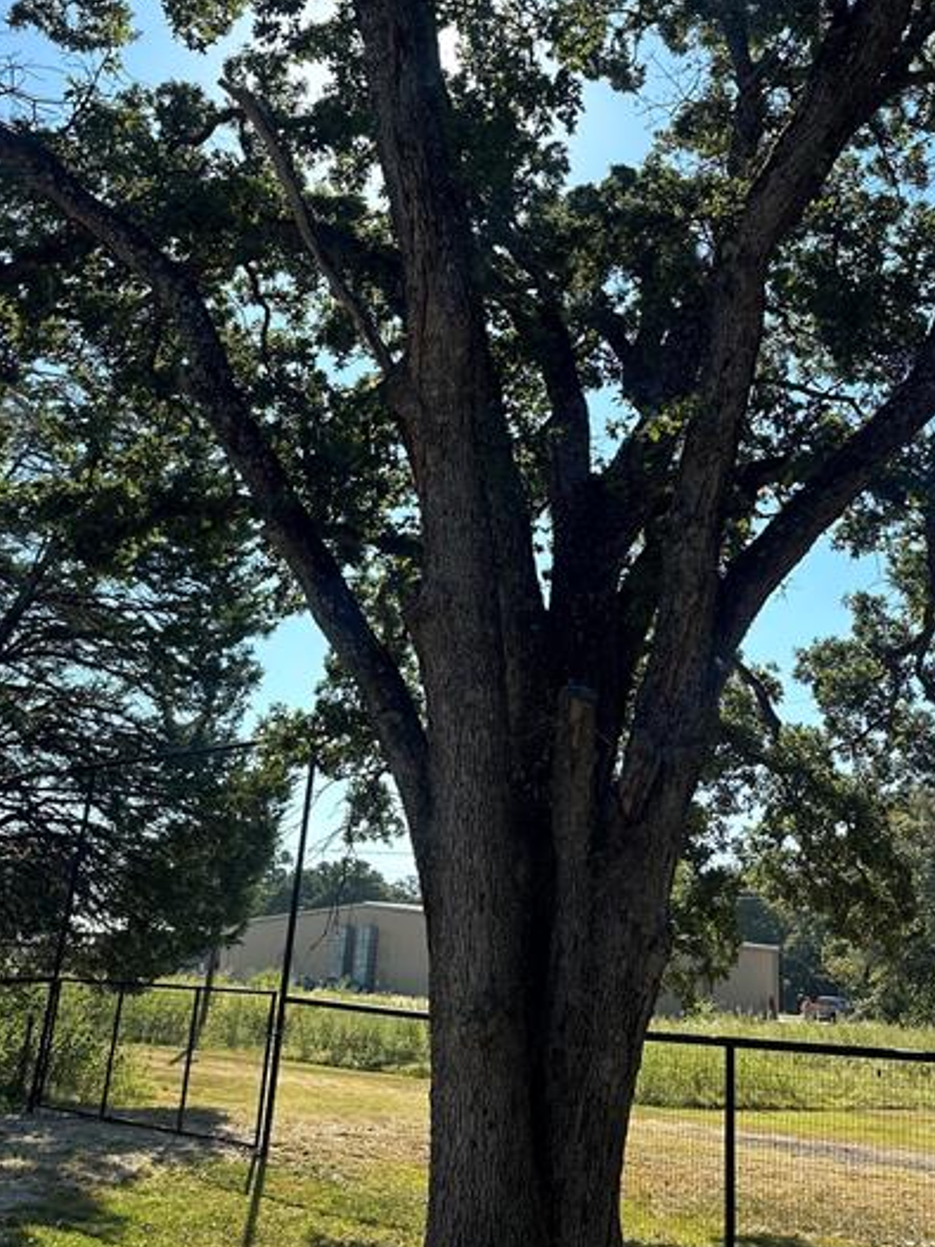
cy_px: 480
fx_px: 1261
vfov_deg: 52.2
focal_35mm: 35
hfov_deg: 40.5
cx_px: 568
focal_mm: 6.86
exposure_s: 1/2110
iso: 80
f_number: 1.78
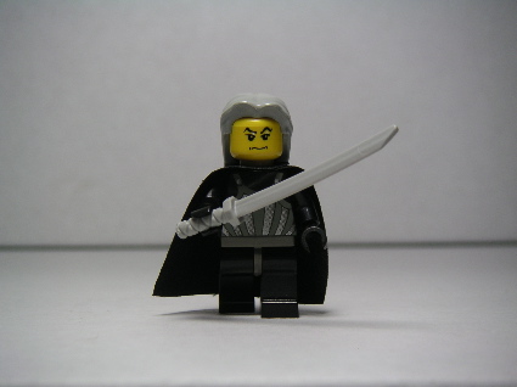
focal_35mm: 70
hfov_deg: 27.8
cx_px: 258
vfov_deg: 21.0
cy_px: 194
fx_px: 1045
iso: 50
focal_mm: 10.9
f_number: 3.1
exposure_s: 1/90
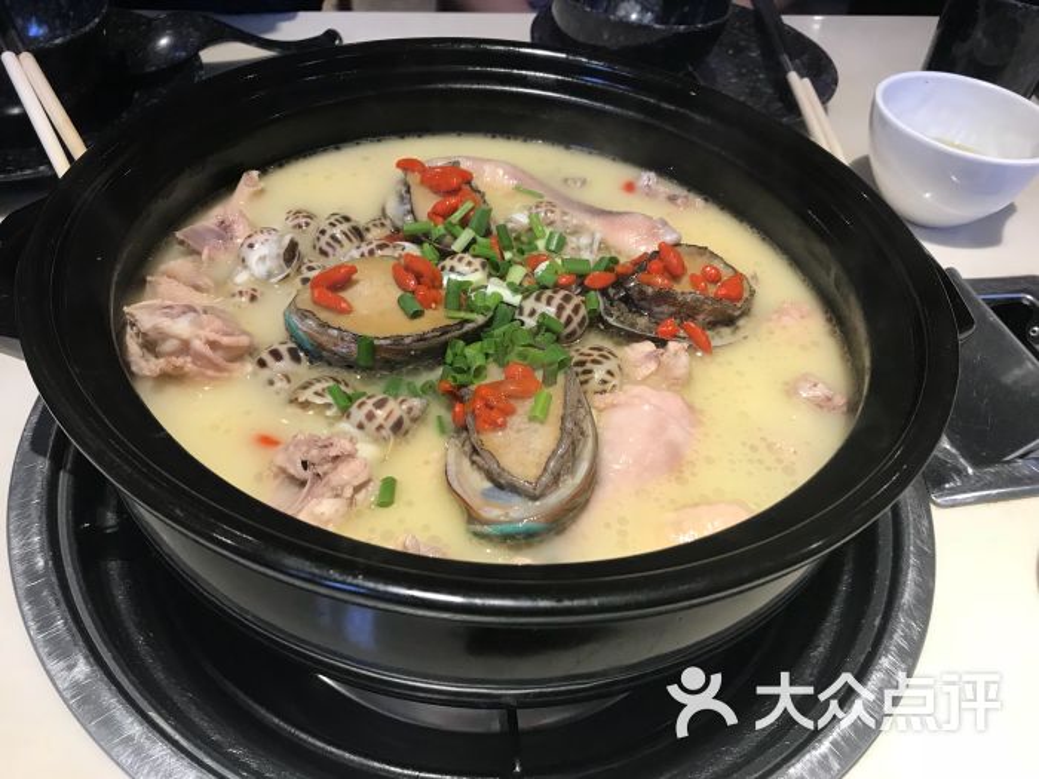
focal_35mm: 28
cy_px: 390
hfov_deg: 63.4
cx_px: 520
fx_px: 840
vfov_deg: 49.7
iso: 32
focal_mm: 3.99
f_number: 1.8
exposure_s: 1/25
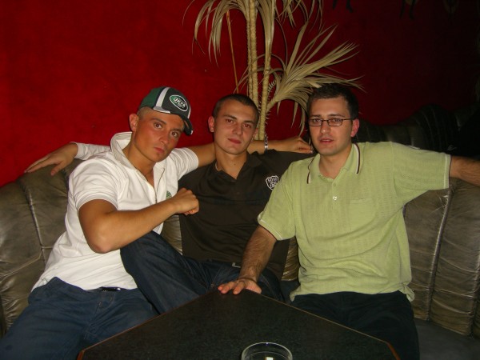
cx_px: 240
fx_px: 527
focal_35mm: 38
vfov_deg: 37.7
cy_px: 180
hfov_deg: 49.0
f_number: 2.8
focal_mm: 7.9
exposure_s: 1/60
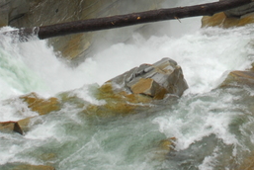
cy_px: -53
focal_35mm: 112
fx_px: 791
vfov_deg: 11.9
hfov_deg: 18.1
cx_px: 203
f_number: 3.8
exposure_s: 1/60
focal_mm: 24
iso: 200
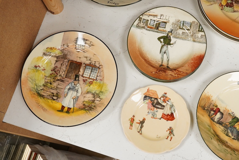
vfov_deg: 29.9
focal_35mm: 45
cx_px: 120
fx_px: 299
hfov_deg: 43.6
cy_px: 80
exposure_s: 1/160
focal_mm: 30
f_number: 10
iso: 2500
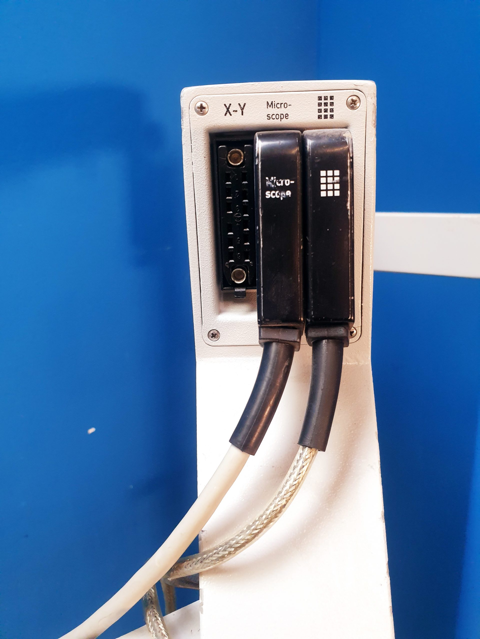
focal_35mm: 26
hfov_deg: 53.1
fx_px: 481
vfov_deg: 67.3
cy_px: 320
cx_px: 240
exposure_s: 1/100
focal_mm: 4.3
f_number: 2.4
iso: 250
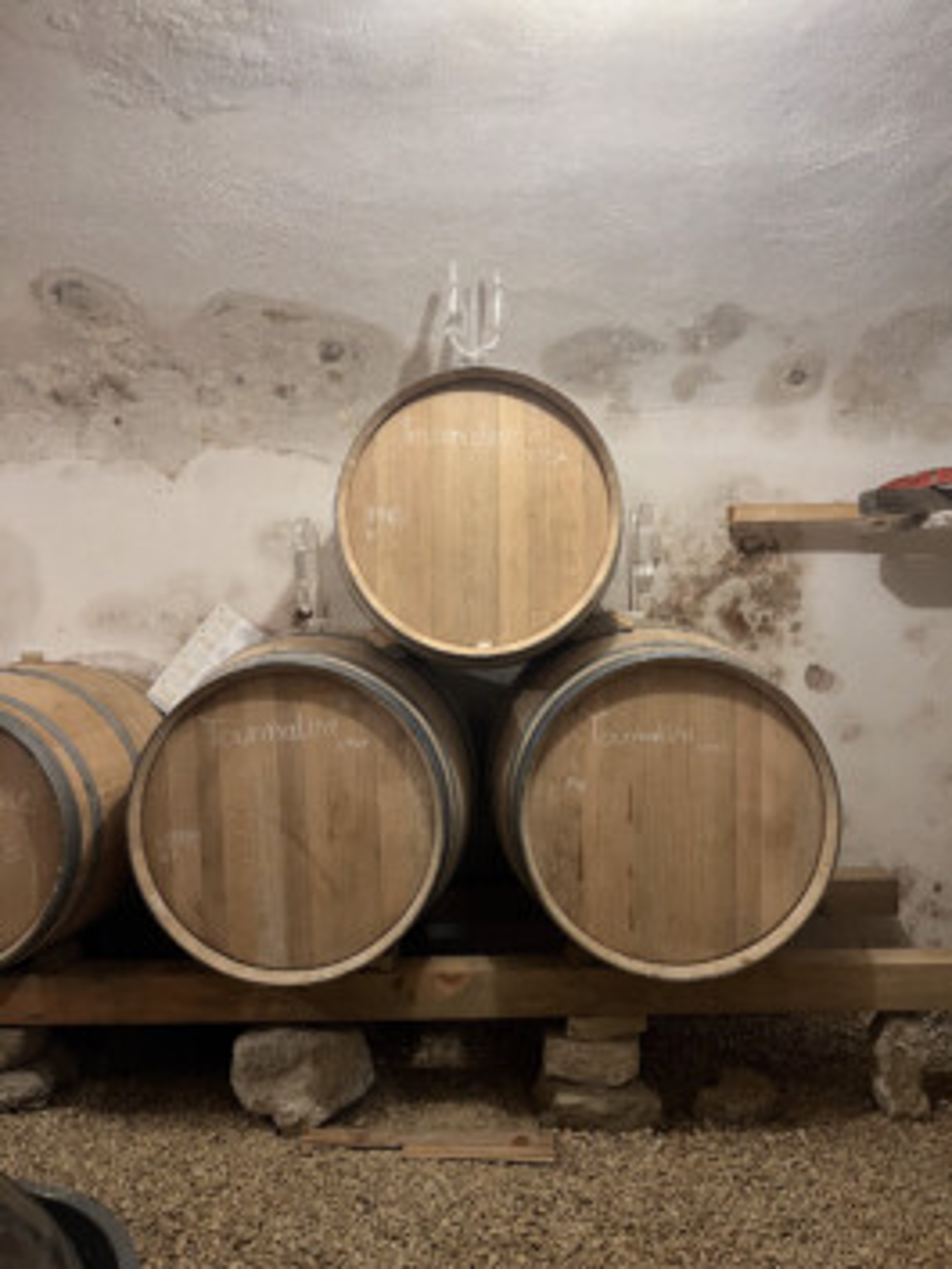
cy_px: 634
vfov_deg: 67.3
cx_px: 476
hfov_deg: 53.1
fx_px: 953
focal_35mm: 26
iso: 320
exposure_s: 1/50
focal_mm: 5.1
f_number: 1.6
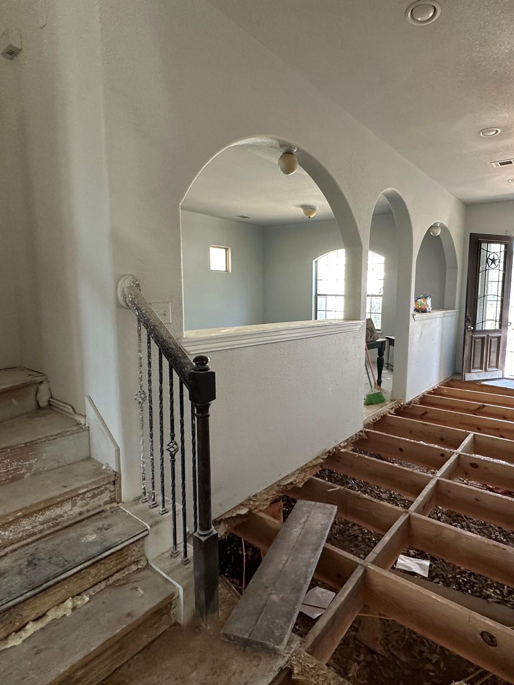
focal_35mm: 19
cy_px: 344
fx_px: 376
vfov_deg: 84.7
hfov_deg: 67.4
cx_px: 329
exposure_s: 1/99
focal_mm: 2.22
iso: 250
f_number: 2.2
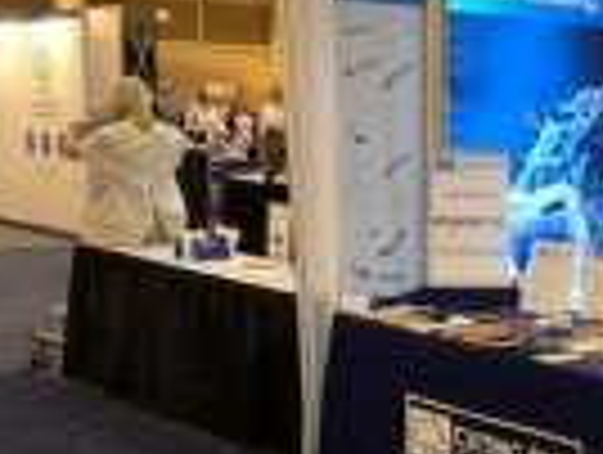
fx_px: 1274
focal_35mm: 73
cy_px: 272
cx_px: 747
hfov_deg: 23.9
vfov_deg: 20.2
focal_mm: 4
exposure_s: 1/24
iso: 40
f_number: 1.8
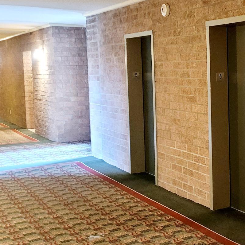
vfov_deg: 29.0
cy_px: 106
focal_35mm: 59
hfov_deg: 26.4
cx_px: 279
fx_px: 472
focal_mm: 5.4
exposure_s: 1/24
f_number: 1.8
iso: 640
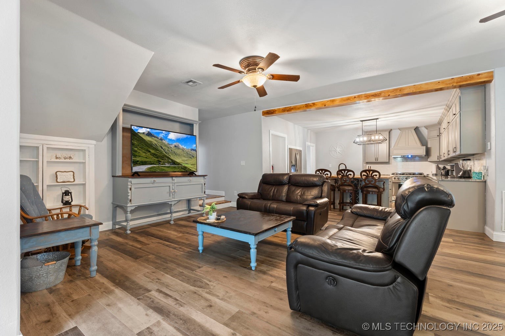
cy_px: 168
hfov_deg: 96.7
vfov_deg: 73.7
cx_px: 252
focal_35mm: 16
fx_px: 224
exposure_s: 5
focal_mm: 16
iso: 250
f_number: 9
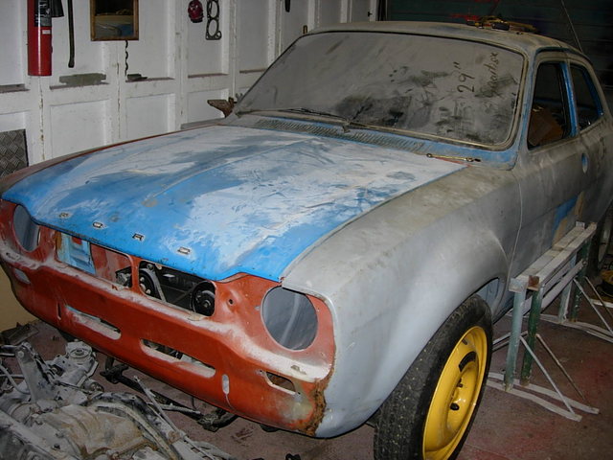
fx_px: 673
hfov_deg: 49.0
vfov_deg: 37.7
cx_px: 306
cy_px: 230
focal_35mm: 38
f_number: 2.8
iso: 79
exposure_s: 1/64
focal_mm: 7.8
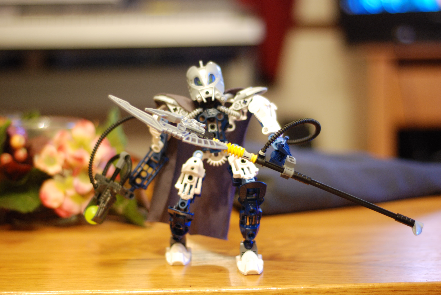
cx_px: 220
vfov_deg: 18.2
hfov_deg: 27.0
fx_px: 920
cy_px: 148
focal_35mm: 75
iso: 400
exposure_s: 1/15
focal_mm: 50
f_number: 2
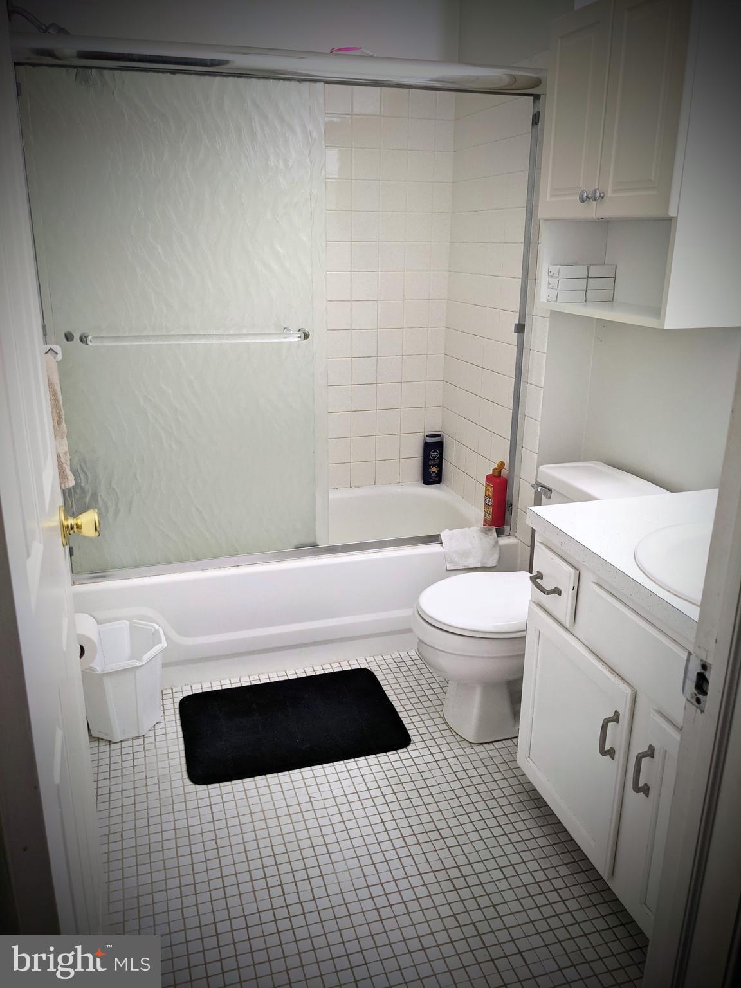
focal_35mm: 27
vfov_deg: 65.3
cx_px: 370
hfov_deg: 51.4
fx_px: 771
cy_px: 494
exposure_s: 1/40
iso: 71
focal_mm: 4.38
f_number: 1.73
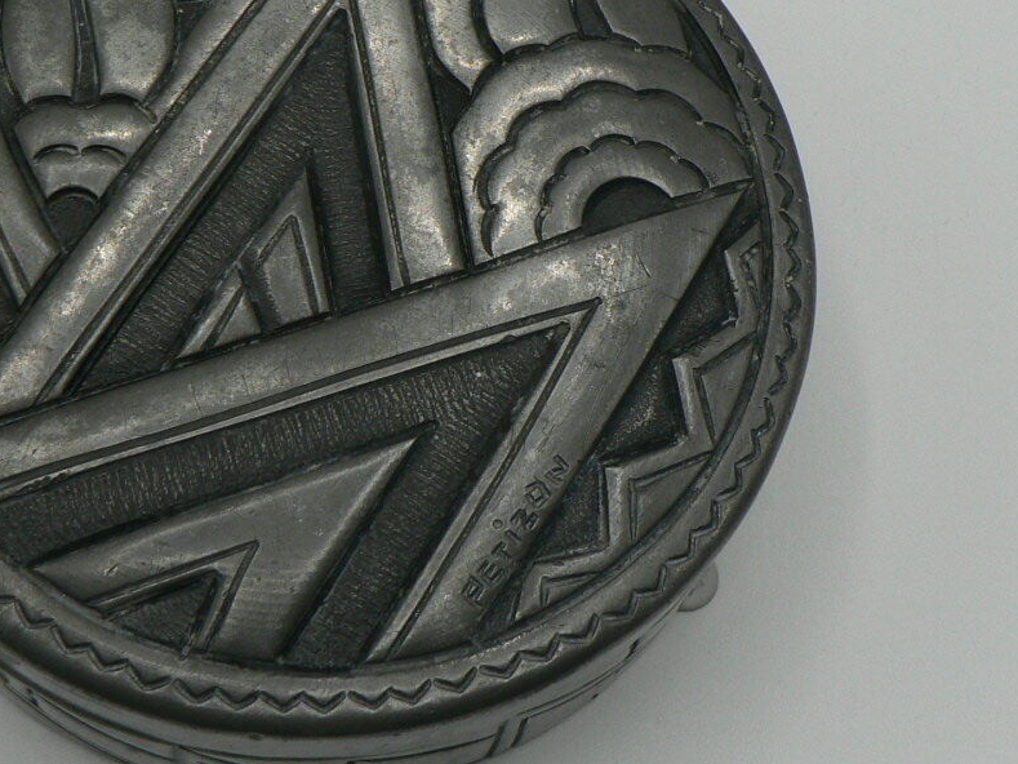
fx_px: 2147
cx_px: 335
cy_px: 216
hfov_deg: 26.5
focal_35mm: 73
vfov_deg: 20.1
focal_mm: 6
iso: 80
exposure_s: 1/100
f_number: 3.6
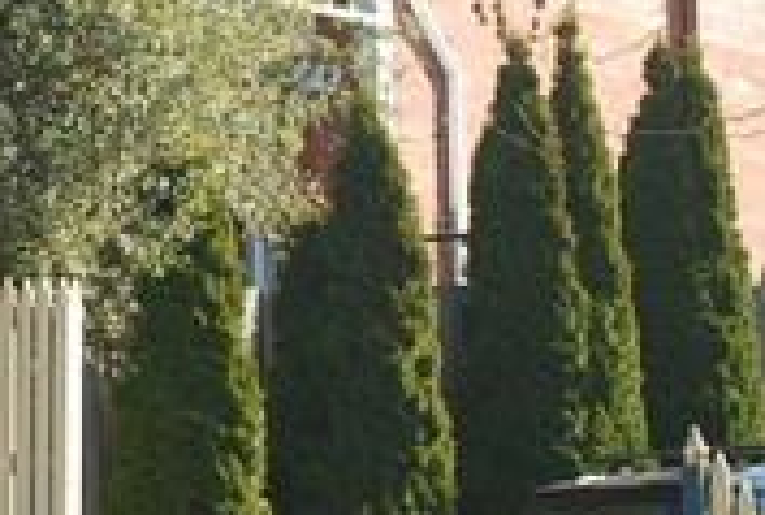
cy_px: 13
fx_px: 4479
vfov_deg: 6.6
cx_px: 121
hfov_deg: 9.7
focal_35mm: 210
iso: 100
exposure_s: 1/200
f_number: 4.5
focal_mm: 31
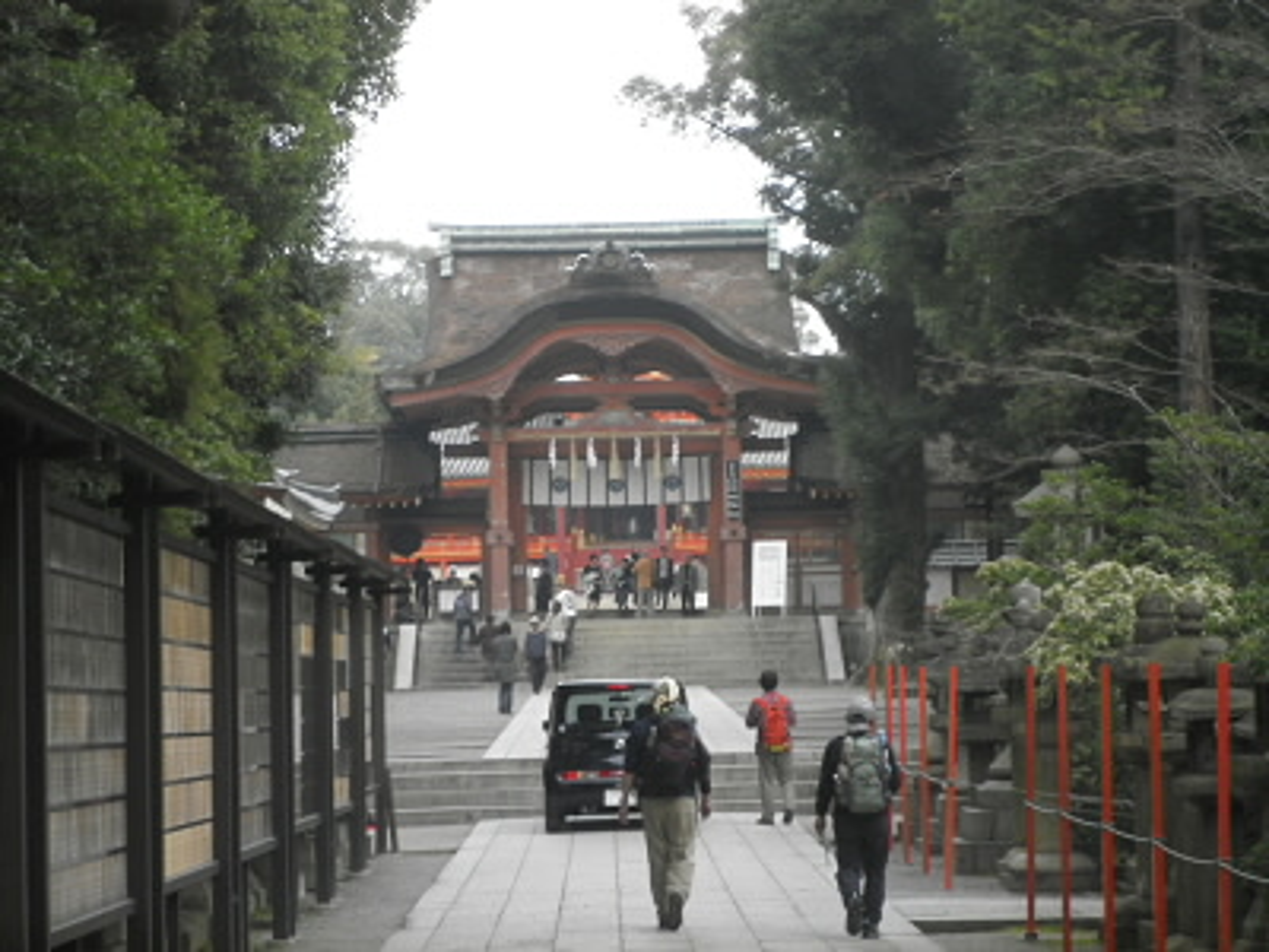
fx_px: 3959
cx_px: 634
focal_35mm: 108
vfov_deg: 13.7
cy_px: 476
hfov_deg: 18.2
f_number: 5.9
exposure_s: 1/125
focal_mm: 19.6
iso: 200
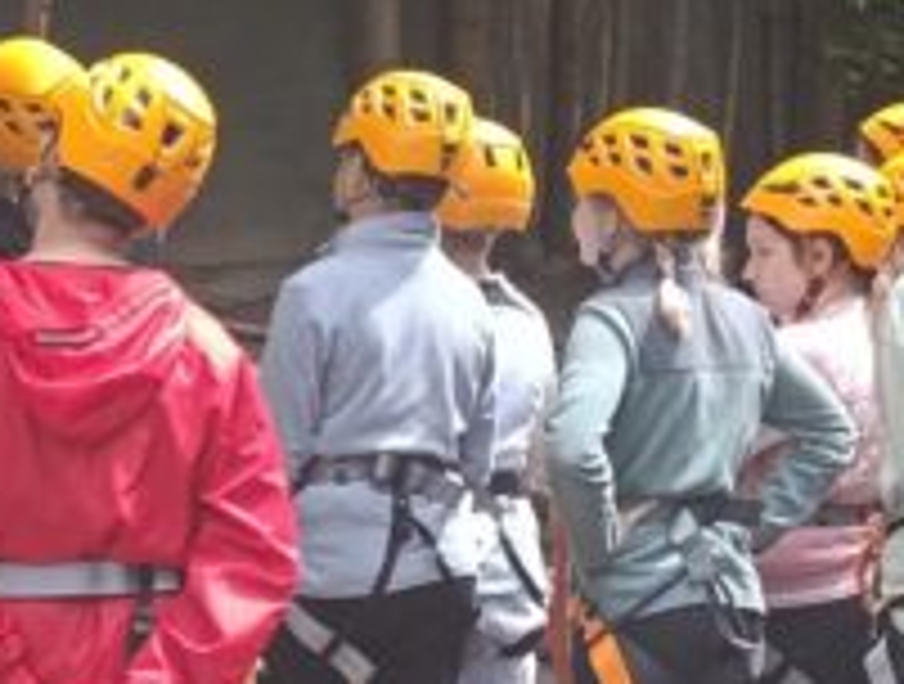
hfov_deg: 16.7
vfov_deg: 12.7
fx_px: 3065
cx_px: 256
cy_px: 317
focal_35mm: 117
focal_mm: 6.14
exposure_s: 1/121
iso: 50
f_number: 1.6
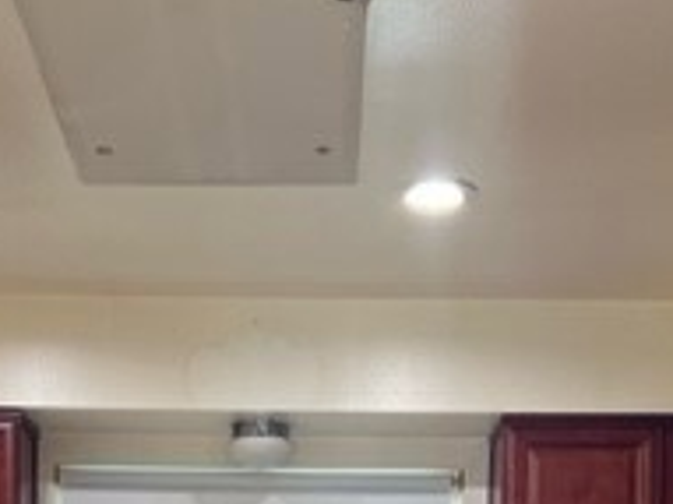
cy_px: 807
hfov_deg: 22.5
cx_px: 257
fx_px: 1690
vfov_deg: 15.4
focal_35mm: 87
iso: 100
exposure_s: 1/120
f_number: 1.5
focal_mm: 5.7
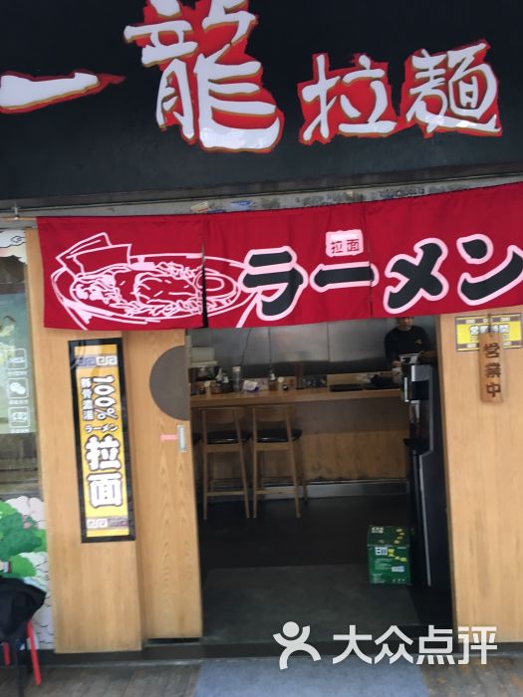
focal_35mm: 29
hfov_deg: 48.2
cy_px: 348
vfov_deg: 61.7
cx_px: 262
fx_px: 584
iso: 100
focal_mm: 4.15
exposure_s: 1/33
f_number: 2.2
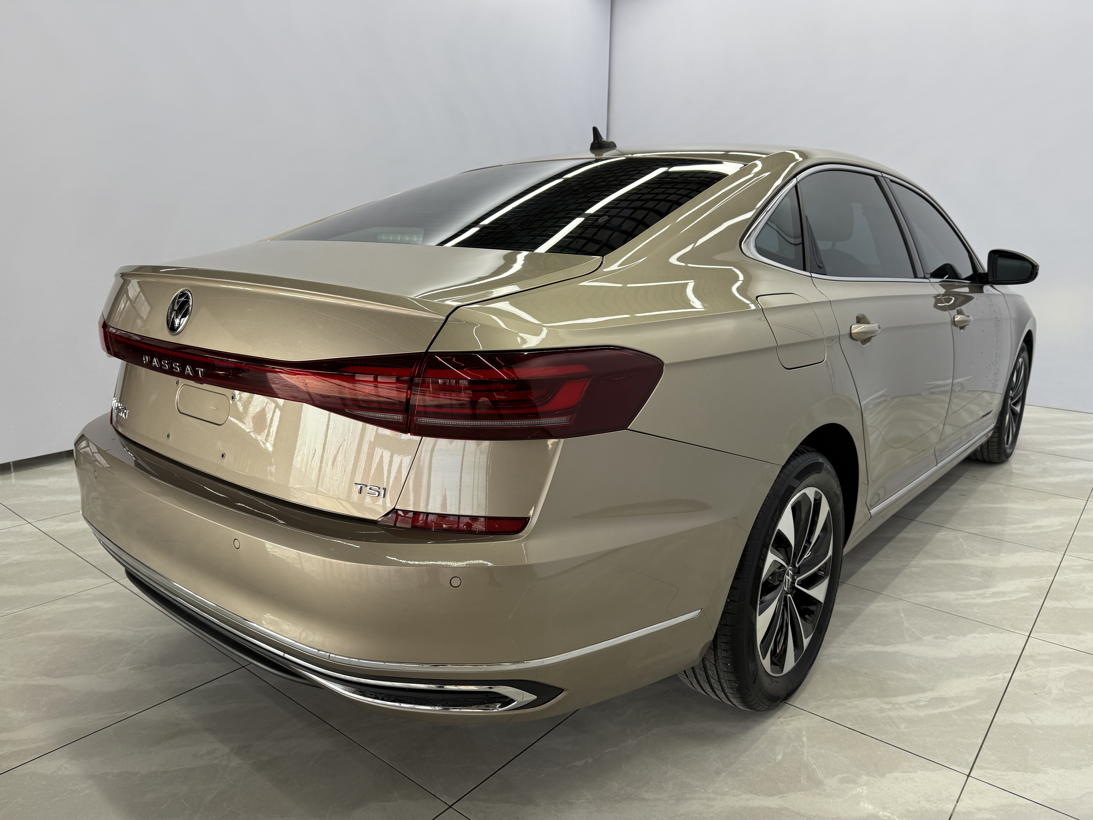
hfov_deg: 71.6
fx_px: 758
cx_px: 546
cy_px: 410
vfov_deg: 56.8
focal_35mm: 24
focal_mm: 6.76
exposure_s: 1/407
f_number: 1.78
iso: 80
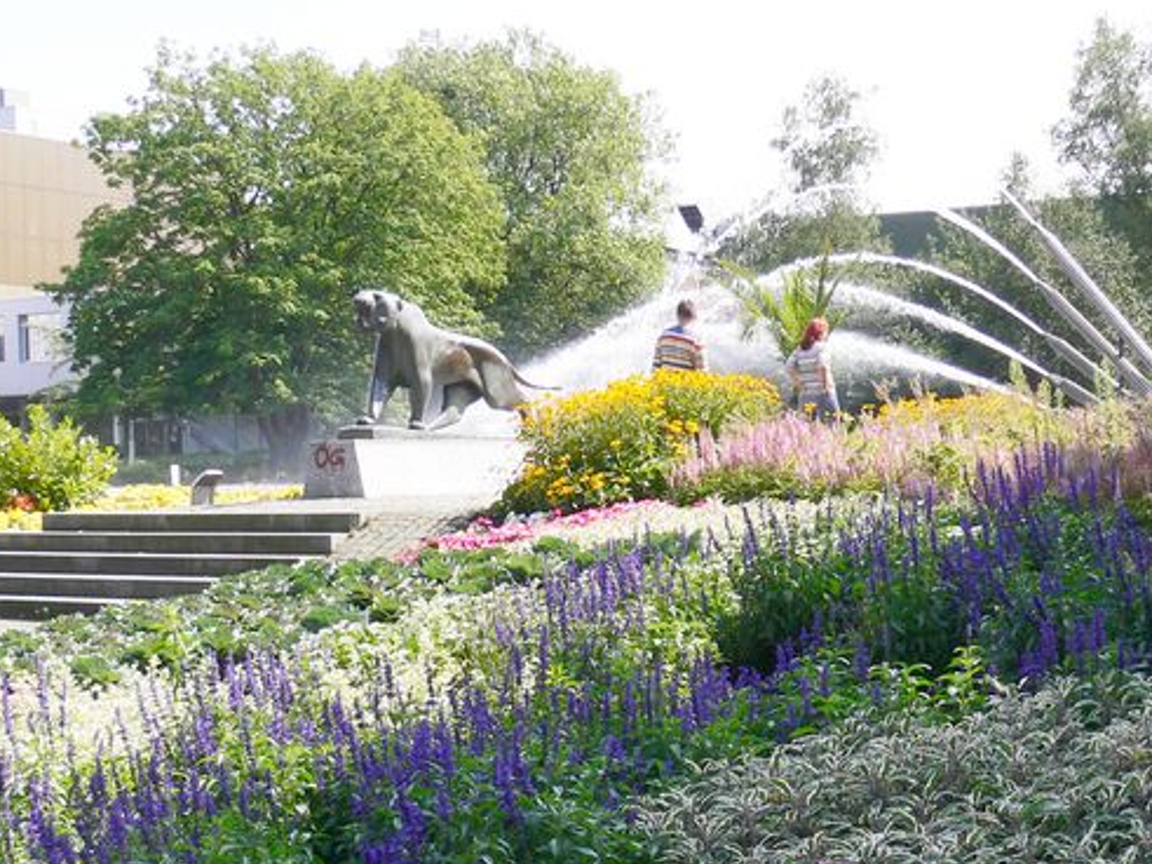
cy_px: 620
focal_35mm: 57
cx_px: 683
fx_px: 1896
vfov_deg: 25.4
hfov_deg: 33.7
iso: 80
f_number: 5.6
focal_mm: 5.8
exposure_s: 1/200
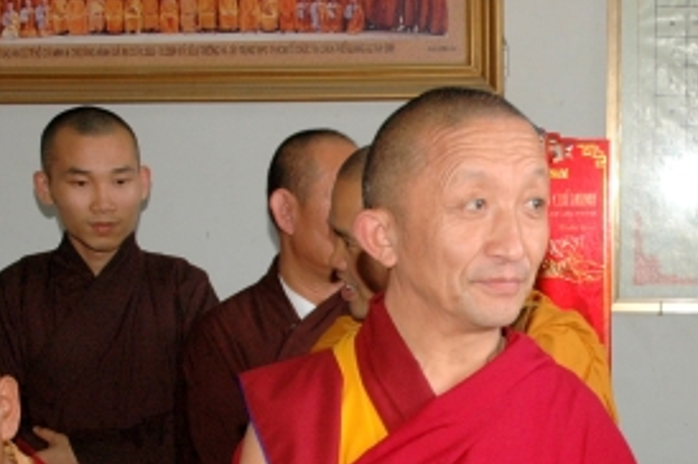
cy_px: 521
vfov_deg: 15.7
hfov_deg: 23.9
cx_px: 545
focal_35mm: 84
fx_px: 1627
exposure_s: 1/60
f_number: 5.6
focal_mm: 24
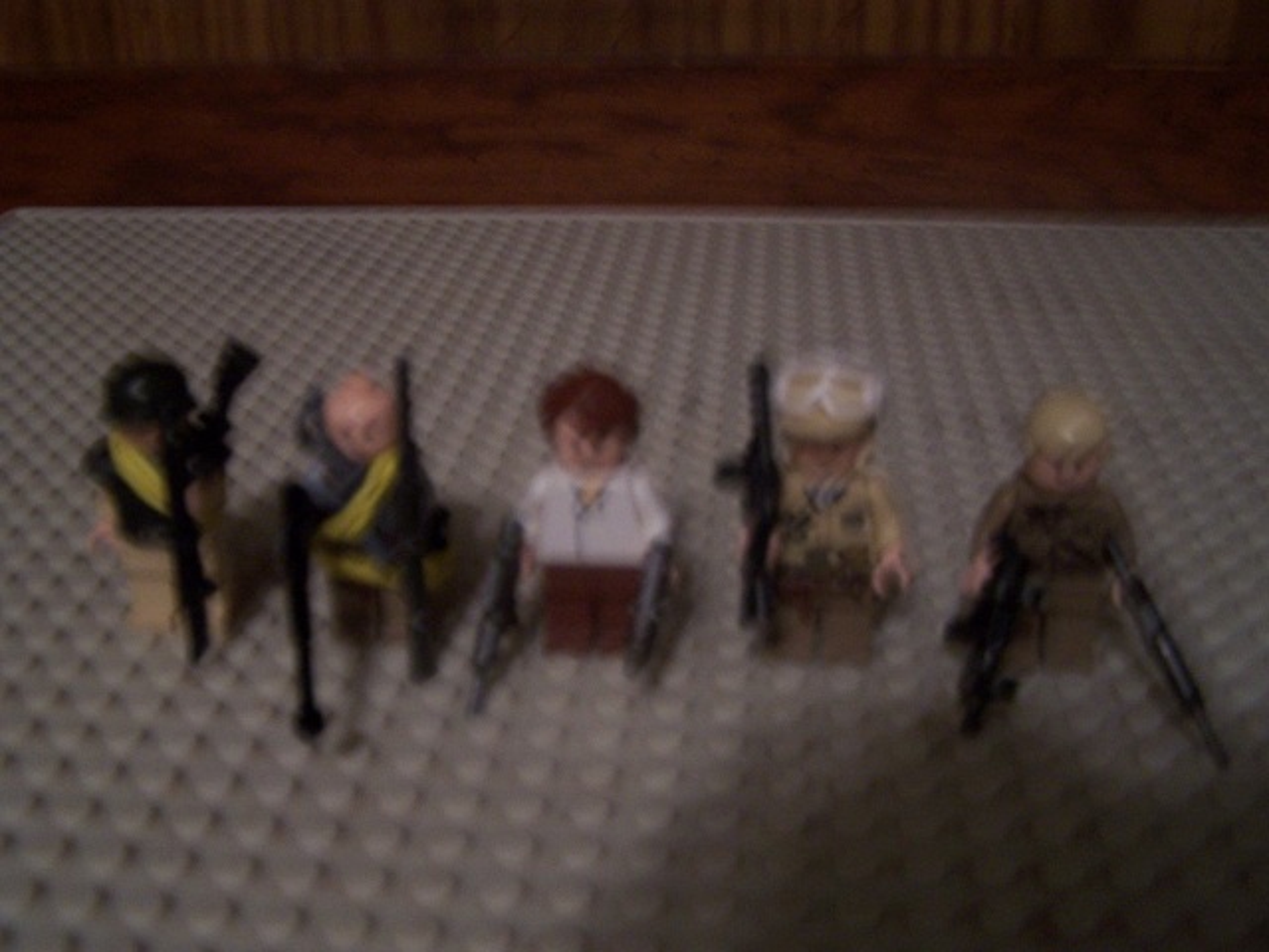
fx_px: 1393
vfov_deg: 37.7
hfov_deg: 49.0
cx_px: 634
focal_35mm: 38
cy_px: 476
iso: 140
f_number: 2.8
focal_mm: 6.3
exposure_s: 1/8
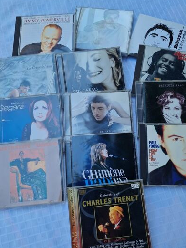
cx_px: 98
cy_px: 139
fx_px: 229
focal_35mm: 32
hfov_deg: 44.1
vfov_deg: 56.7
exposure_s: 1/697
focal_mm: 5.4
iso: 50
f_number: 1.8
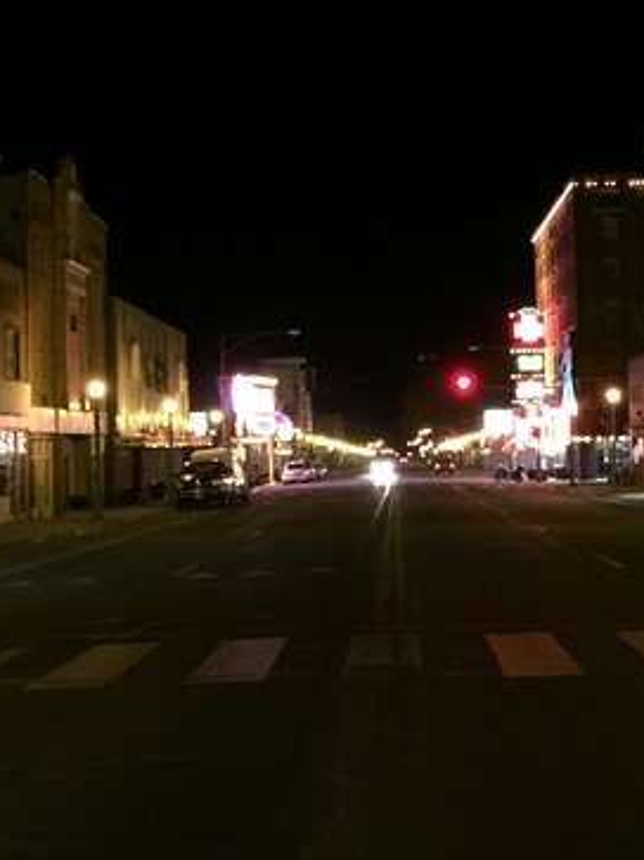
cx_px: 388
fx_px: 1588
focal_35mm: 64
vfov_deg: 30.3
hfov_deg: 22.9
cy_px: 400
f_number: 2.2
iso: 320
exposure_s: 1/15
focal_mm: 4.15
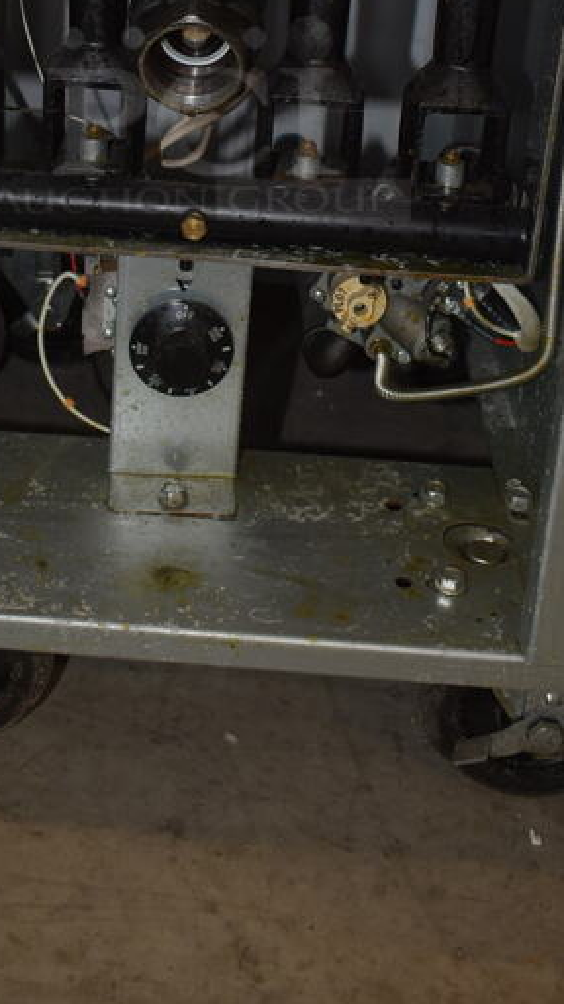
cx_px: 194
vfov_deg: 35.3
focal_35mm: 56
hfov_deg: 21.3
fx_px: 1491
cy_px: 118
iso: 200
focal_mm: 20
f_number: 5.6
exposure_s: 1/30
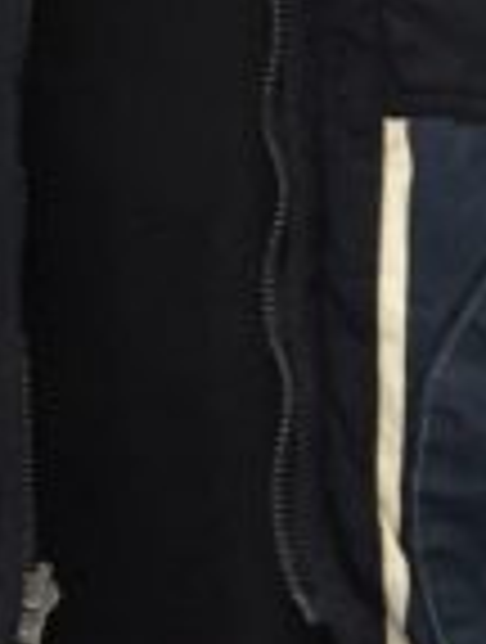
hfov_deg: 7.0
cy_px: 1211
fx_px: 3858
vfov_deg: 9.1
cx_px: 886
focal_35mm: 207
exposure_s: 1/30
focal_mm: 4.15
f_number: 2.2
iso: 64
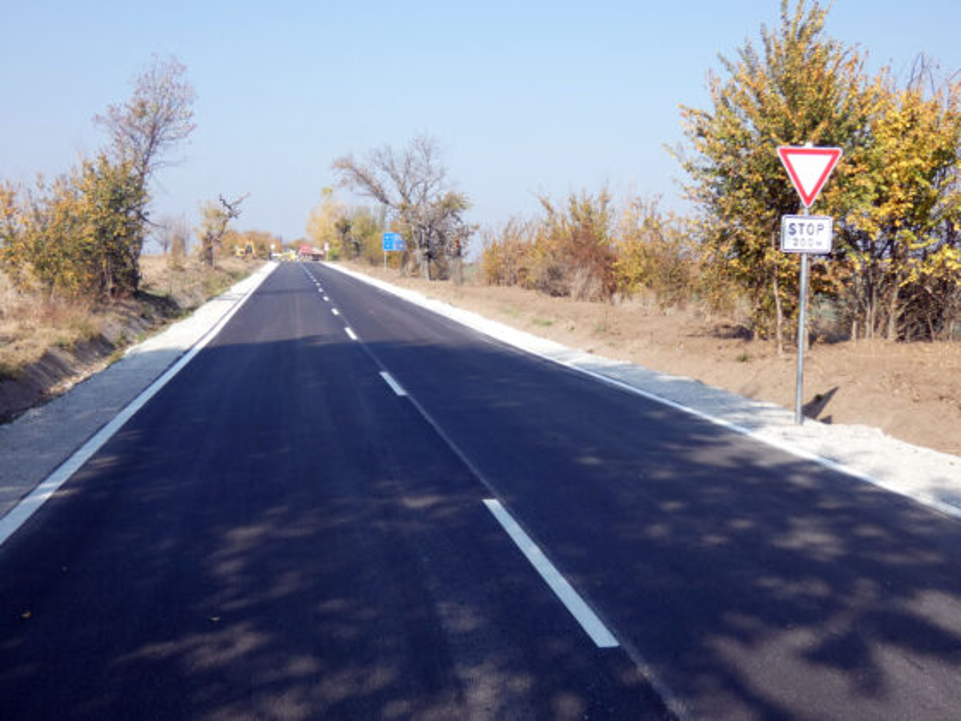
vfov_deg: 33.6
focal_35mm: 43
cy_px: 360
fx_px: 1194
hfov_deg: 43.9
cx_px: 480
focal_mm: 7.8
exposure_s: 1/400
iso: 80
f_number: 3.7
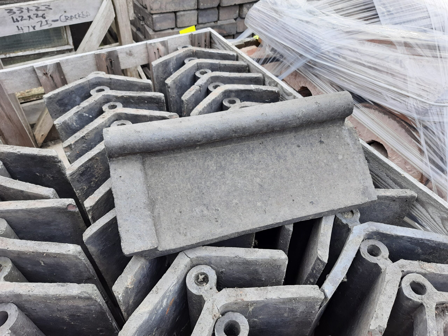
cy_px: 168
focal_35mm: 24
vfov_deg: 56.8
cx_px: 224
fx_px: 311
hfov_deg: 71.6
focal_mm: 5.23
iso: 20
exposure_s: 1/214
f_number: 1.8
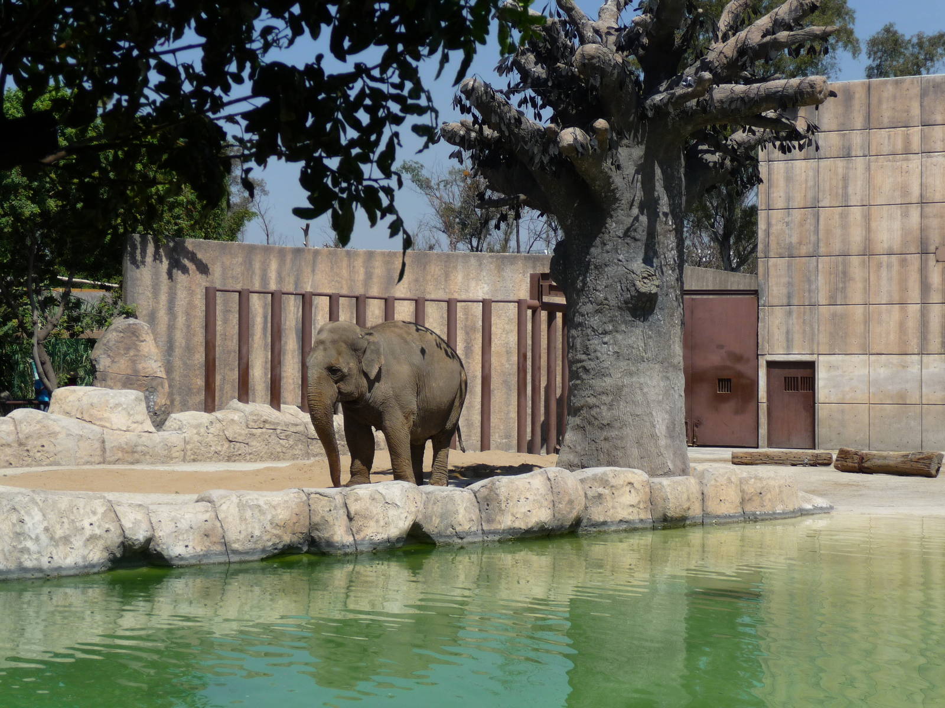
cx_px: 472
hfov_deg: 29.0
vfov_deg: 21.9
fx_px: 1829
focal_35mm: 67
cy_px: 354
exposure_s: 1/800
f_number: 4.5
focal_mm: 11.3
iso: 100
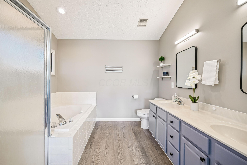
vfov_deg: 81.1
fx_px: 96
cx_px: 124
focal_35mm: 14
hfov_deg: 104.3
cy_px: 82
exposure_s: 1/30
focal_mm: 14
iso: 400
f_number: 4
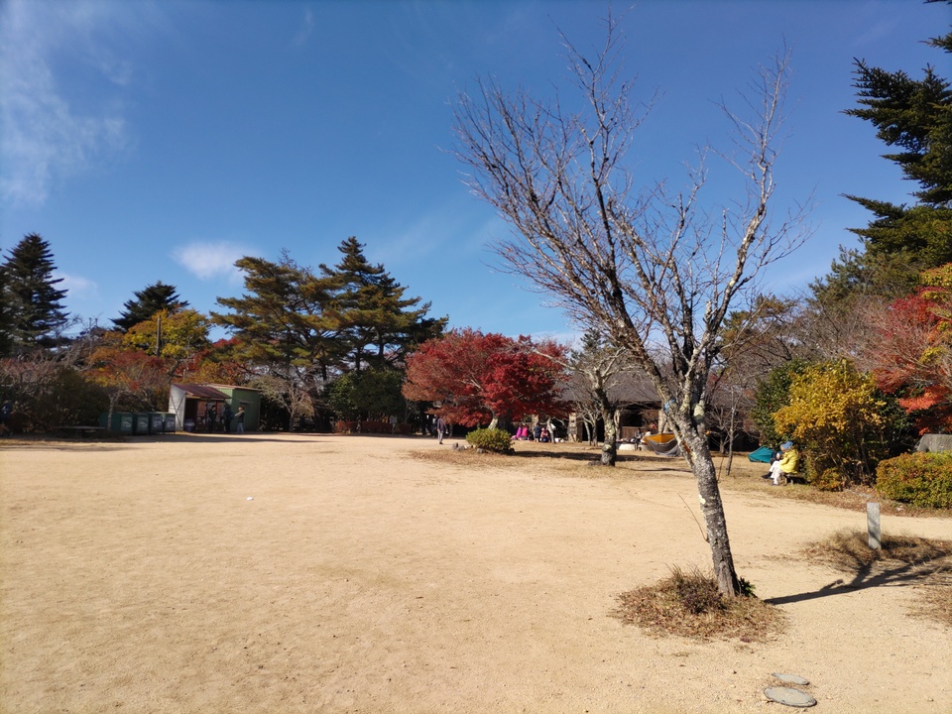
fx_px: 715
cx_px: 476
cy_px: 357
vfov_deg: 53.1
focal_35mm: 26
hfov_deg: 67.3
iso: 50
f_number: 1.79
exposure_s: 1/1453
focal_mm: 4.8
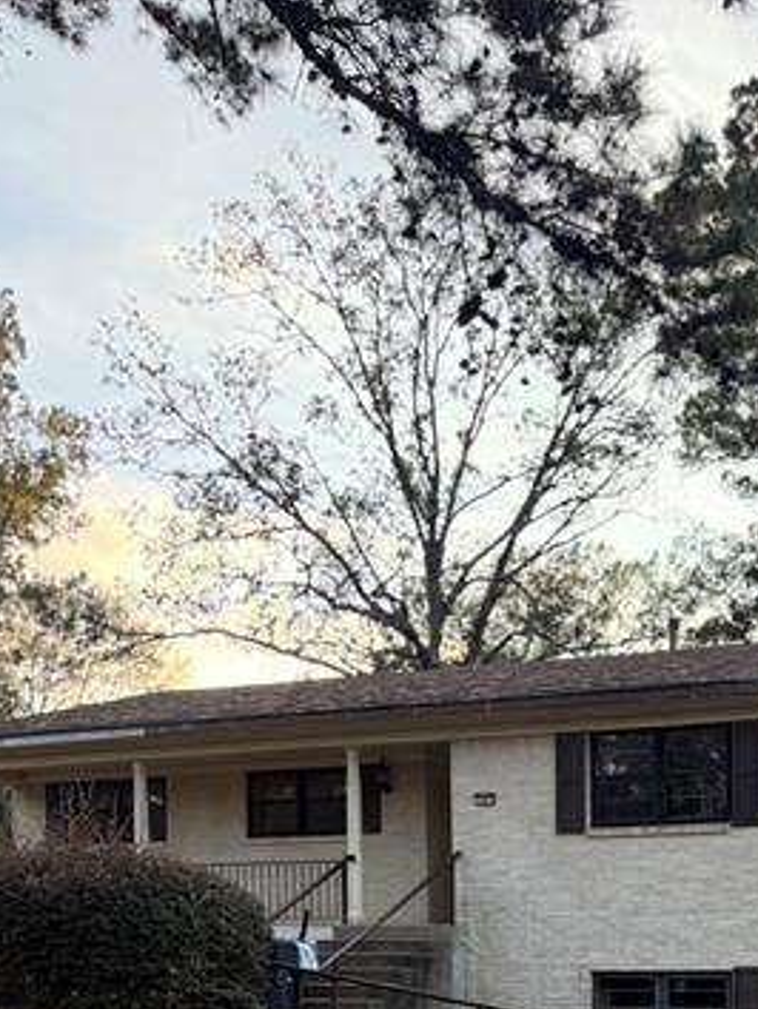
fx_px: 1516
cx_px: 798
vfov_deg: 32.7
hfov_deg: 26.2
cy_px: 1086
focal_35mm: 52
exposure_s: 1/421
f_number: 1.78
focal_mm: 6.76
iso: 100
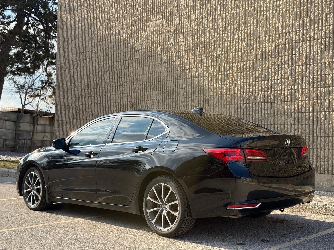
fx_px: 463
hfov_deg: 39.7
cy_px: 125
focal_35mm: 48
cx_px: 167
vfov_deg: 30.3
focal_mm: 6.76
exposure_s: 1/1513
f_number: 1.78
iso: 64
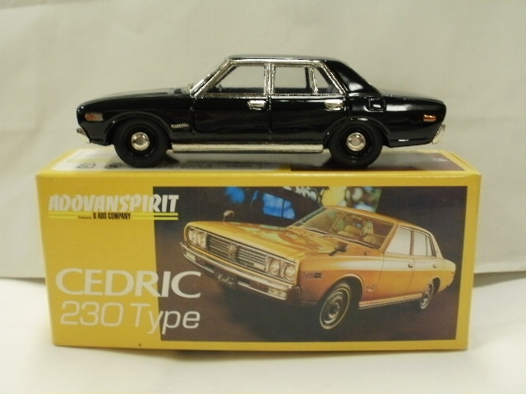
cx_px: 263
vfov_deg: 32.9
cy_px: 197
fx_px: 669
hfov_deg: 42.9
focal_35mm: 44
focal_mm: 7.7
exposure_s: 1/15
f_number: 4
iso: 125
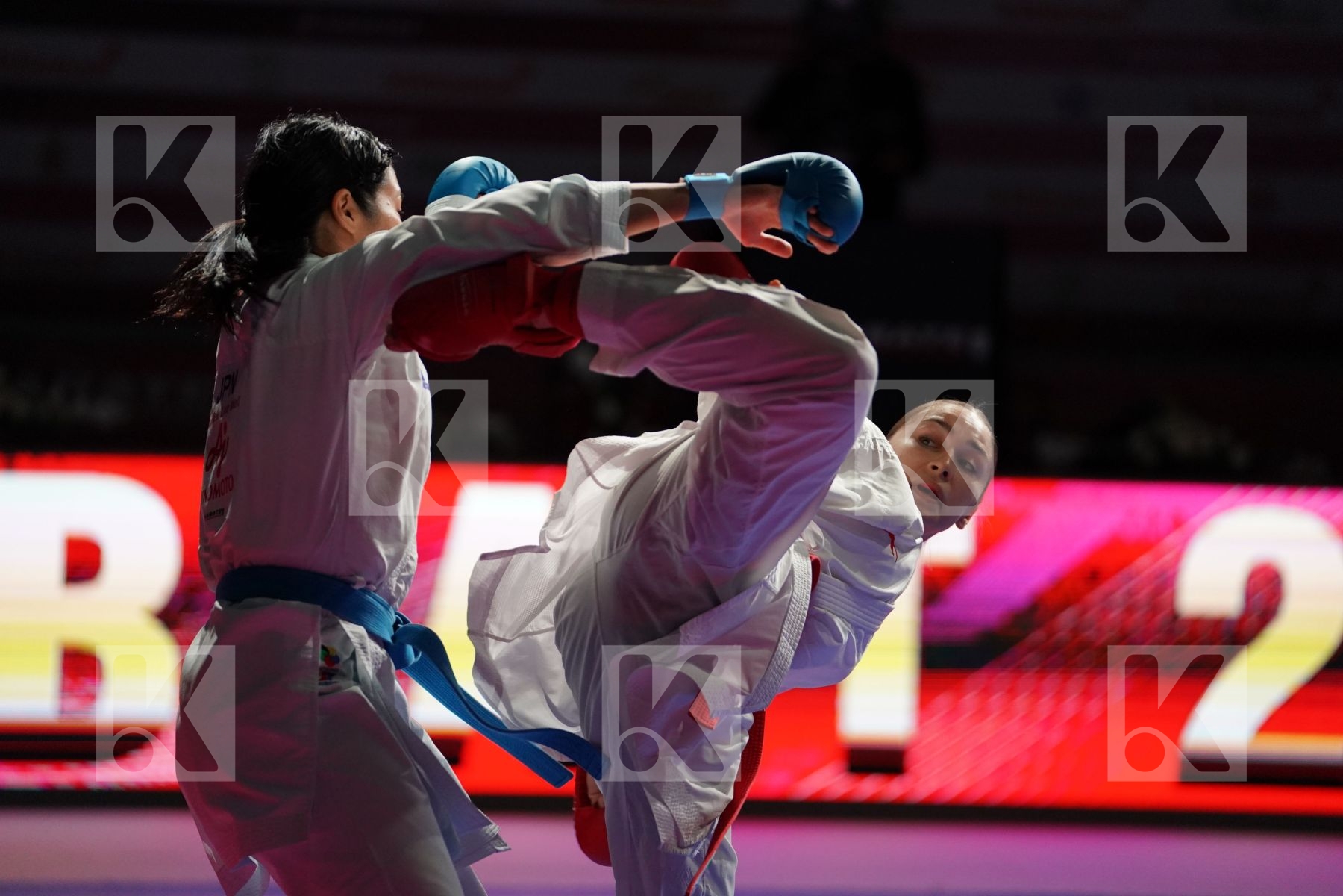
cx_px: 672
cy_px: 448
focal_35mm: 158
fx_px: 5894
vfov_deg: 8.7
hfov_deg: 13.0
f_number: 2.8
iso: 3200
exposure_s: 1/1000
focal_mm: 158
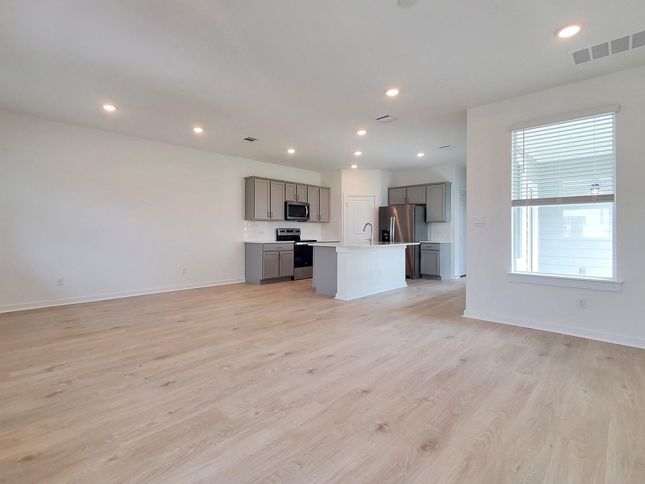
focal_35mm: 16
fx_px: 298
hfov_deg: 94.3
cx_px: 296
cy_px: 244
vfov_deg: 78.1
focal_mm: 1.8
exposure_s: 1/60
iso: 64
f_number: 2.2
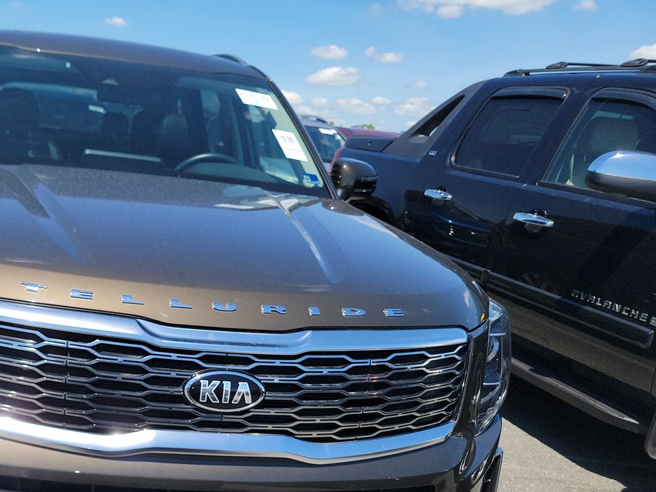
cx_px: 130
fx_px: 739
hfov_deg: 45.4
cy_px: 369
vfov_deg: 36.0
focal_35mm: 39
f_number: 1.8
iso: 50
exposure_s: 1/783
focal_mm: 6.7
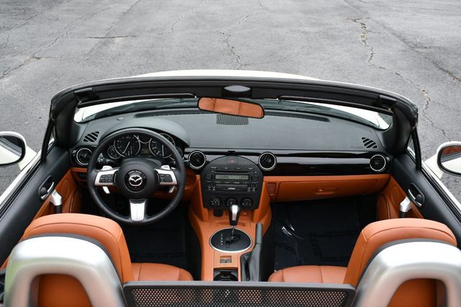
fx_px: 474
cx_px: 230
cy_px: 154
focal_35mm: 37
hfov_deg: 51.9
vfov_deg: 35.9
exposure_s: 1/250
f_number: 6.3
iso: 200
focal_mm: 25
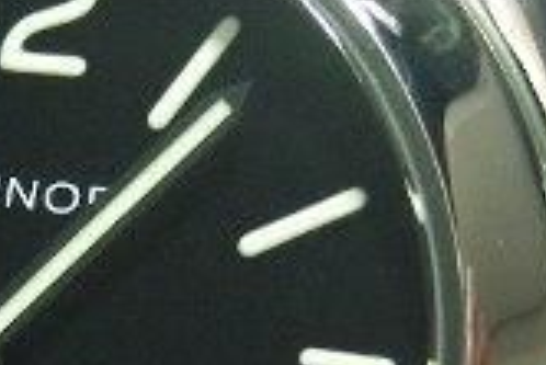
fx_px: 3218
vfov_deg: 6.4
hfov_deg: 9.7
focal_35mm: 212
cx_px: 112
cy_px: 450
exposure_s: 1/18.1
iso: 200
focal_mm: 8.8
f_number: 3.5
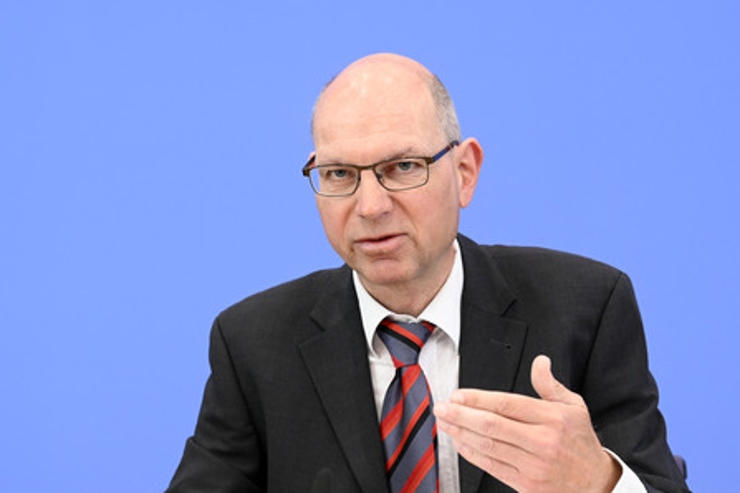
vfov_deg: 11.3
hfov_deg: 16.9
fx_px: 2487
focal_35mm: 121
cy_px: 246
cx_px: 370
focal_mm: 120
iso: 4000
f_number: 5.6
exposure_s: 1/500
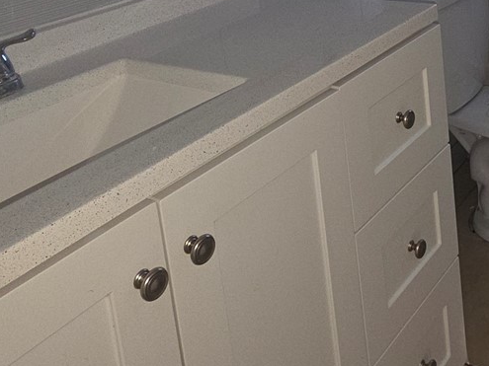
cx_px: 421
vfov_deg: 29.8
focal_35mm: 42
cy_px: -64
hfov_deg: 41.9
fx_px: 593
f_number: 1.9
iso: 100
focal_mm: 2.2
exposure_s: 1/60
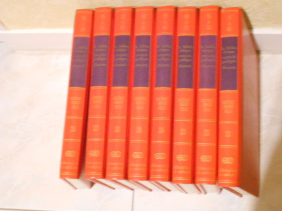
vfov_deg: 26.1
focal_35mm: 56
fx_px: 456
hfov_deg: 34.3
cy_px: 106
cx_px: 141
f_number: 4.9
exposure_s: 1/5
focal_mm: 10.3
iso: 800
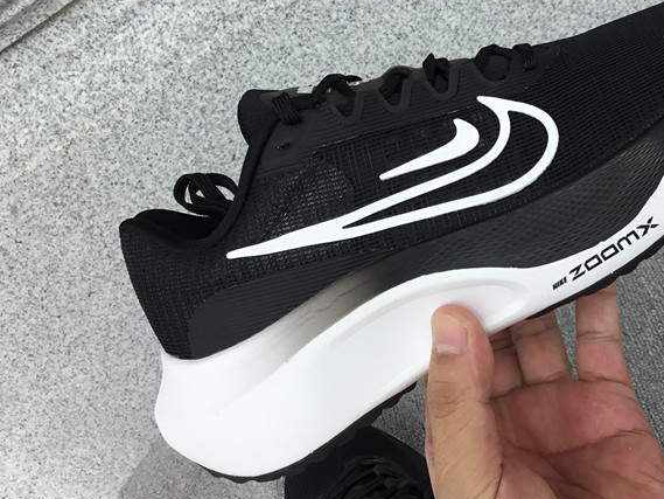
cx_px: 450
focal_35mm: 49
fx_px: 940
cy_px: 141
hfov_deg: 38.4
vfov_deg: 29.3
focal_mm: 3.3
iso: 25
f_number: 2.4
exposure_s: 1/574
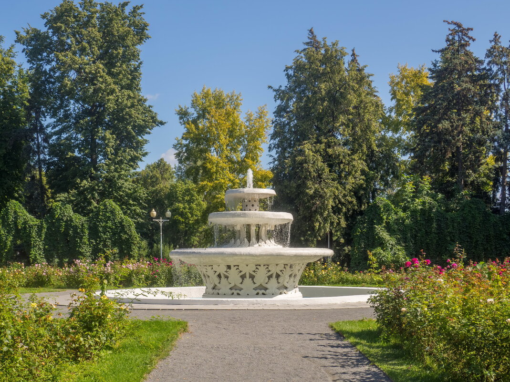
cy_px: 191
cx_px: 255
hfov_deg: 41.3
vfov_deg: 31.5
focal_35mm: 46
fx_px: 677
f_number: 8
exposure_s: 1/250
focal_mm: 23
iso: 200
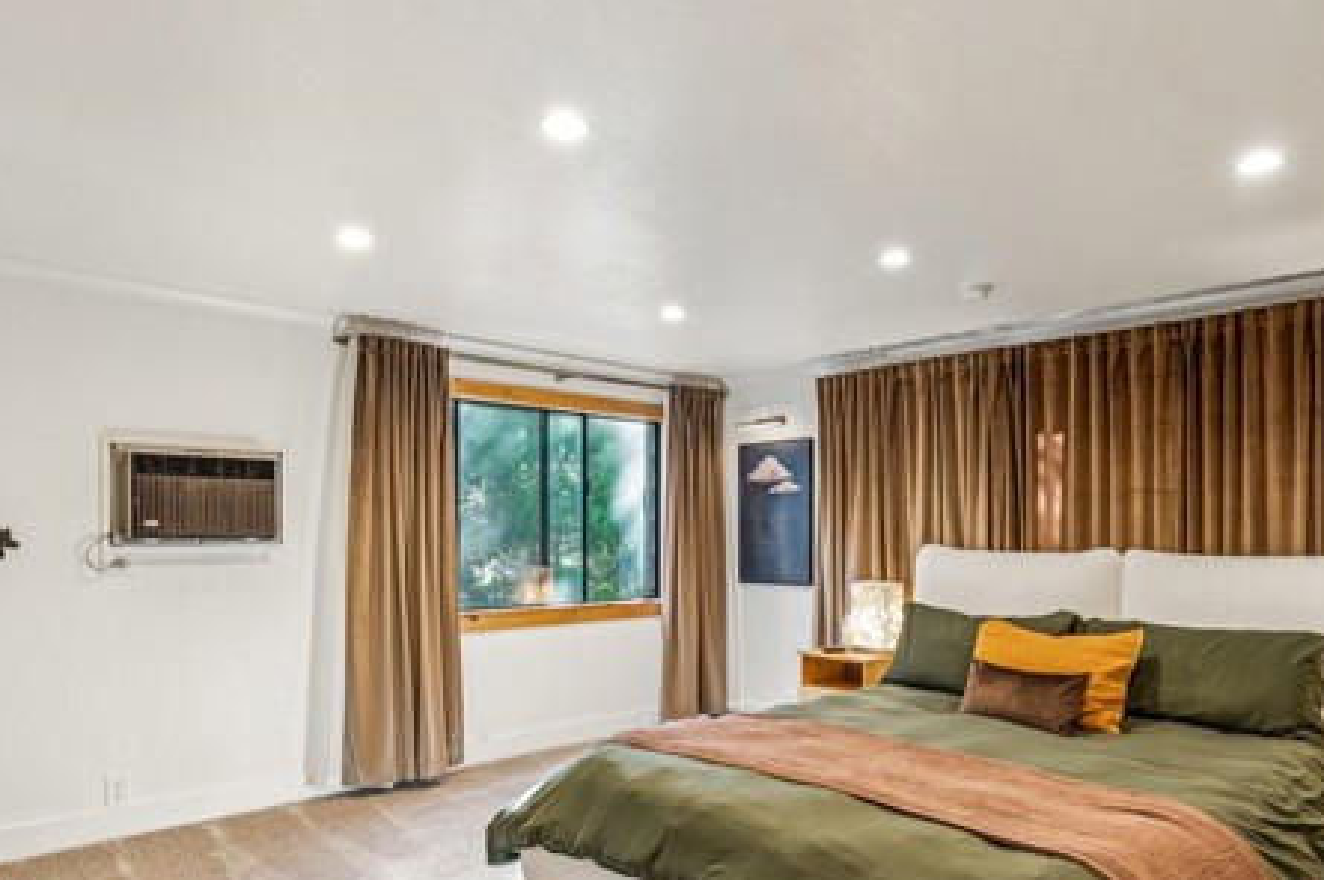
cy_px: 535
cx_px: 726
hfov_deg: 72.9
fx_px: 893
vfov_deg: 52.1
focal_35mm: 24
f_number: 13
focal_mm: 16.9
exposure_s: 1
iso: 100
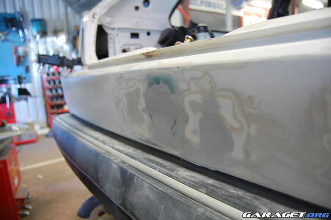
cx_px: 166
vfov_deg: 47.9
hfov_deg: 67.4
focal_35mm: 27
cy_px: 110
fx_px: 248
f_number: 3.5
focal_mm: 18
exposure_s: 1/20
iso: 800
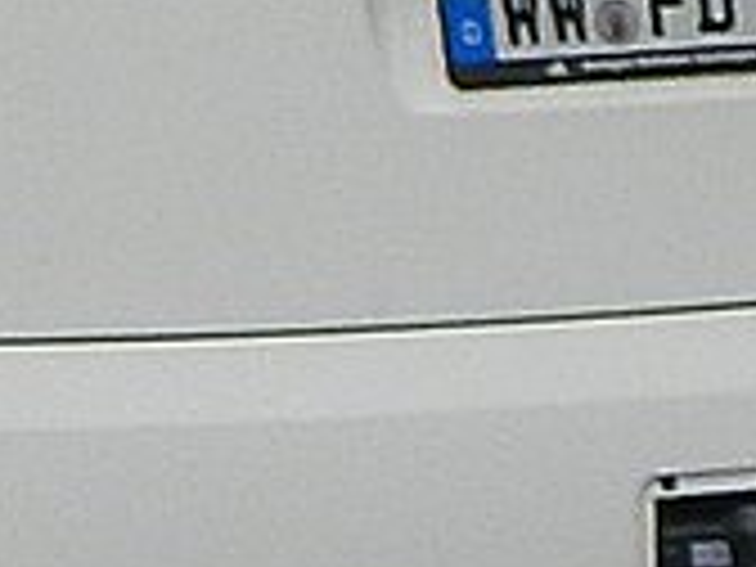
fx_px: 7469
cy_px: -878
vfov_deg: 4.2
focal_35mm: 342
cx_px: -630
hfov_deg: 5.7
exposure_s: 1/1000
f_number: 3.7
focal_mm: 8.6
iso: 125
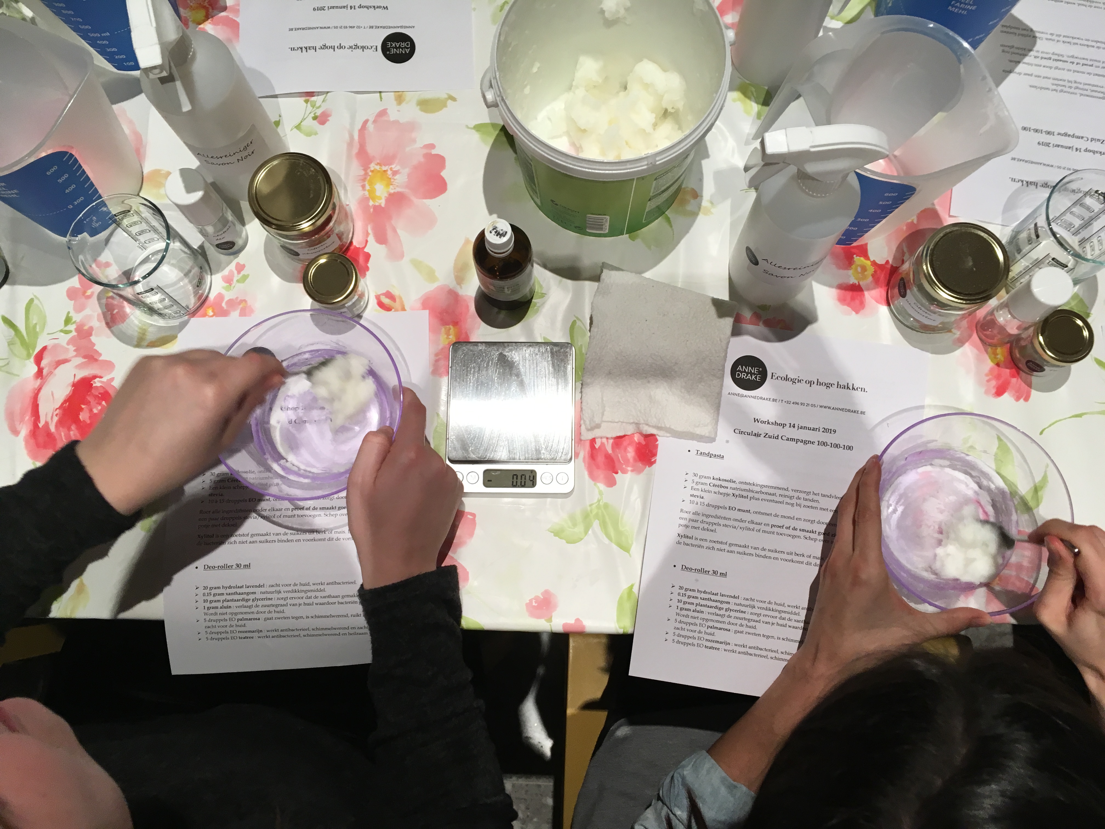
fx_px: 926
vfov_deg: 48.2
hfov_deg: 61.7
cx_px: 552
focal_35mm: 29
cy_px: 414
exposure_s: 1/33
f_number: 2.2
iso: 40
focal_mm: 4.15
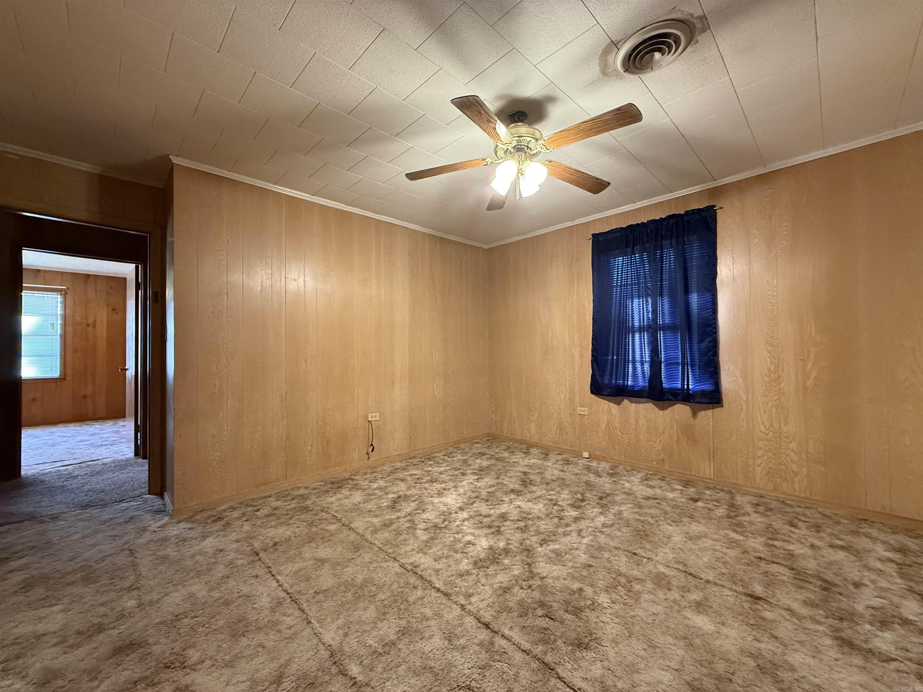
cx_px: 462
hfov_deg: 102.1
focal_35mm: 14
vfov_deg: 85.7
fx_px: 373
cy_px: 346
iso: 640
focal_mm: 2.22
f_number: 2.2
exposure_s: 1/60
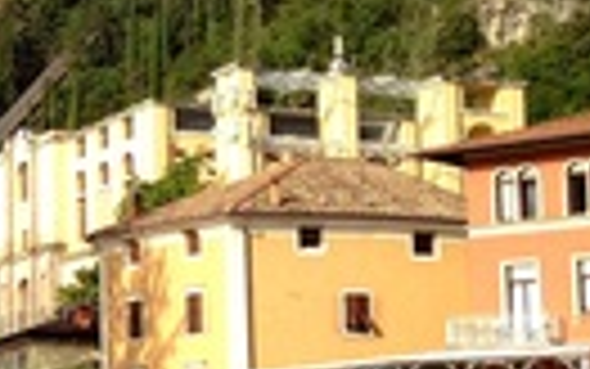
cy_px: 173
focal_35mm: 130
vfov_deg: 10.1
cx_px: -320
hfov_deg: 14.8
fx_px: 2091
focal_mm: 4.28
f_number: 2.4
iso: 64
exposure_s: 1/909
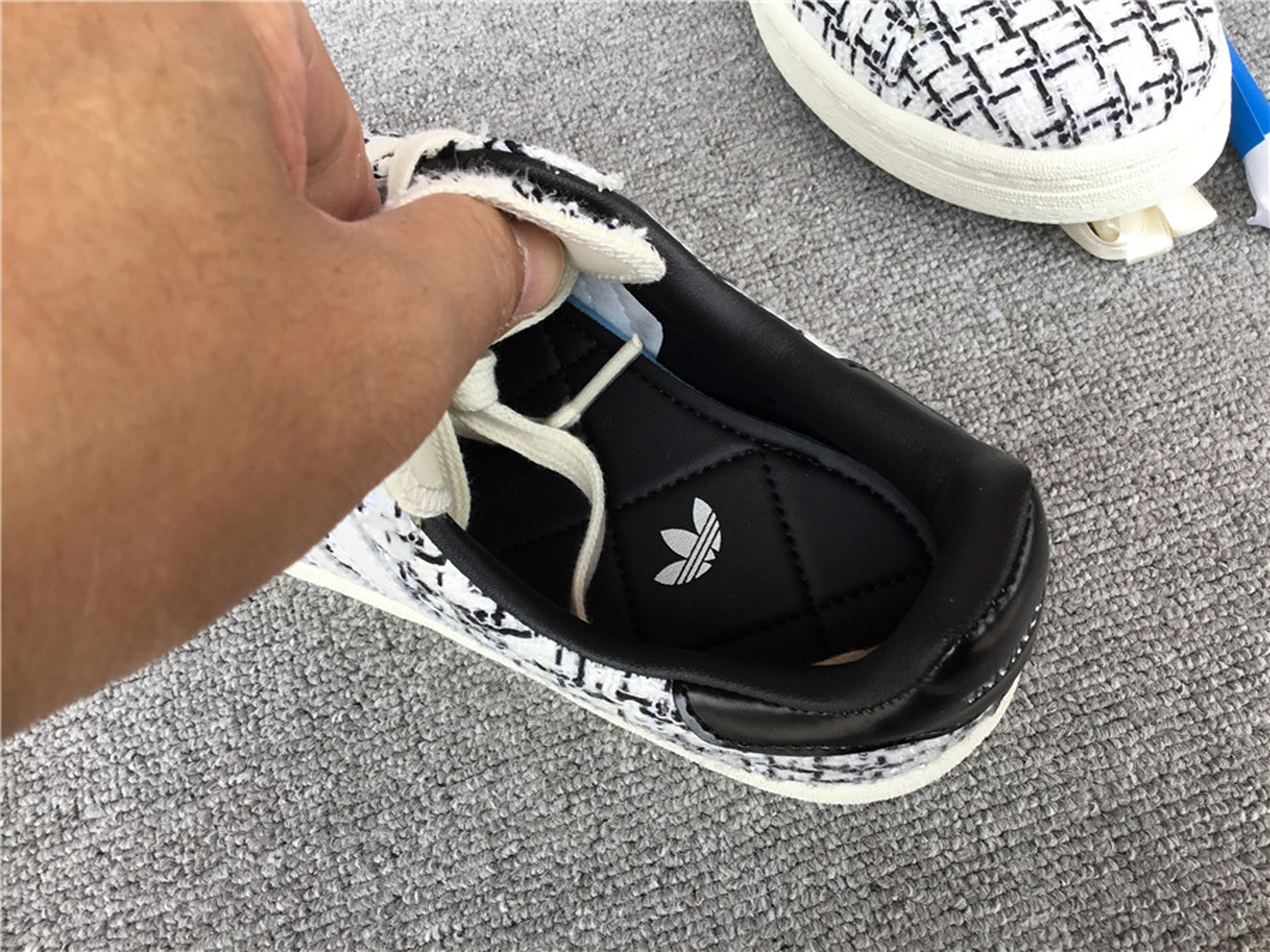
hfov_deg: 58.4
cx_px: 635
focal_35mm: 31
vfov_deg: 45.4
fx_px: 1137
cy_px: 476
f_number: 2.4
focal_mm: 3.3
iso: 25
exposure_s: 1/120
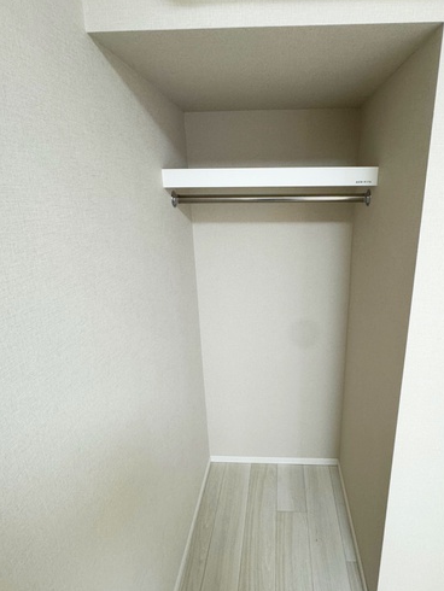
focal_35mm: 20
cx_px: 266
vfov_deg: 81.7
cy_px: 292
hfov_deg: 65.4
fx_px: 342
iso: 250
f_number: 2.2
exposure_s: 1/100
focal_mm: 2.22
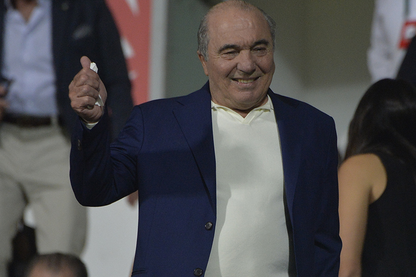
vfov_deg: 2.4
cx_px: 264
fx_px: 6748
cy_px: 174
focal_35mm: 584
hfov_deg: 3.5
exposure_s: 1/250
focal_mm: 400
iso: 2500
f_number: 5.6
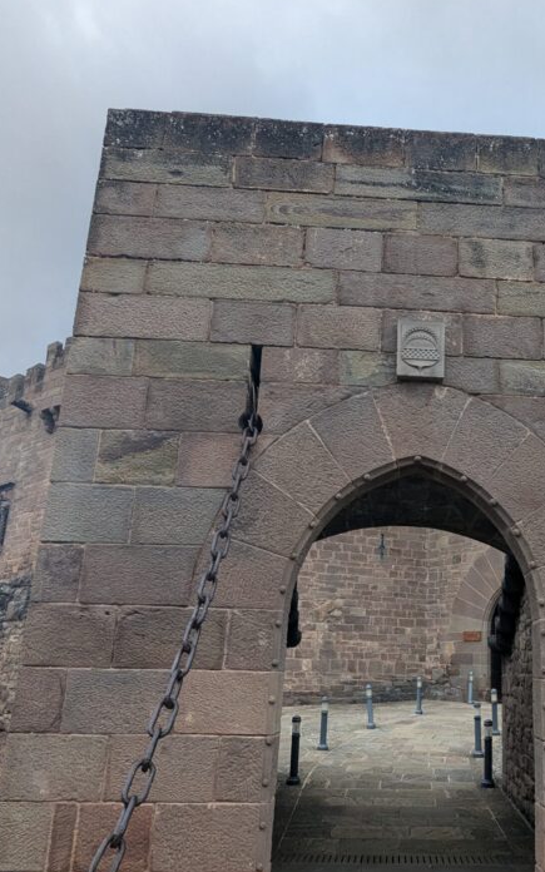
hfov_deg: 46.7
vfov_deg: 71.3
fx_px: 594
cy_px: 549
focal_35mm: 25
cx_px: 434
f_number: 2.2
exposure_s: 1/788
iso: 54
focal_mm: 2.35
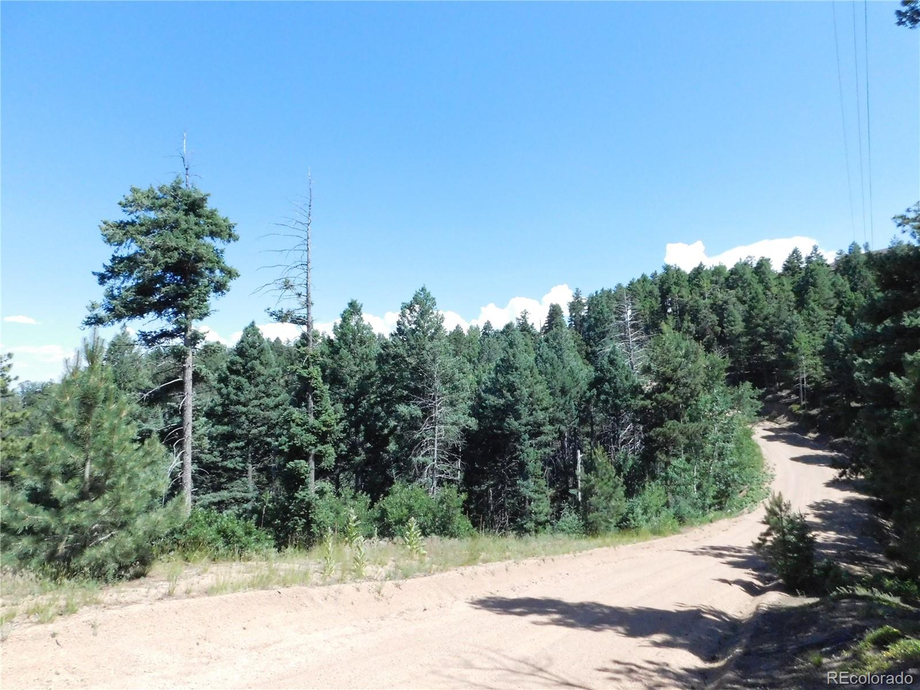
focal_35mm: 23
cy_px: 345
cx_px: 460
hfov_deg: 73.9
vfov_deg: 58.9
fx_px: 611
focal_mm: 4
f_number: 6
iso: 800
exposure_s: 1/1500
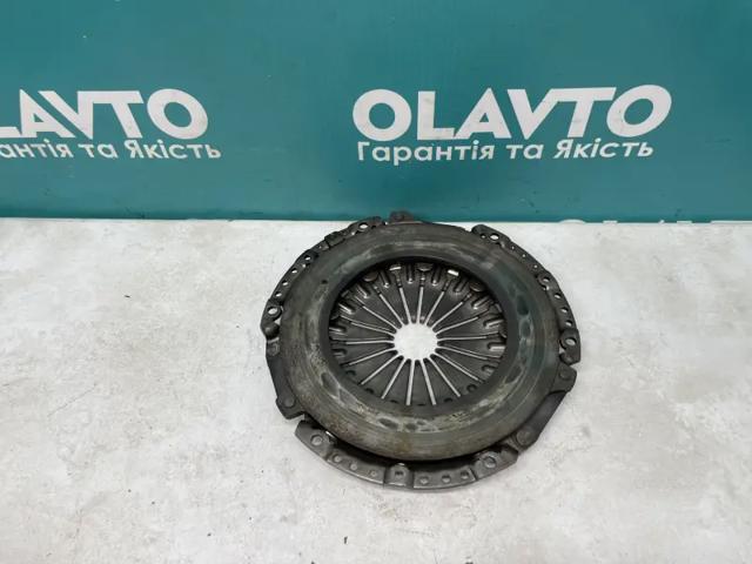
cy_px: 282
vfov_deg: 53.1
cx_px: 376
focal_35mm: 26
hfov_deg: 67.3
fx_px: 565
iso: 80
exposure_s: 1/100
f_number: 1.6
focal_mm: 4.2
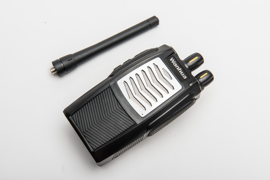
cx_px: 135
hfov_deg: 32.4
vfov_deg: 21.9
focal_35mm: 62
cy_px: 90
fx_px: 465
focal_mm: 62
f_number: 18
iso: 100
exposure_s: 1/125
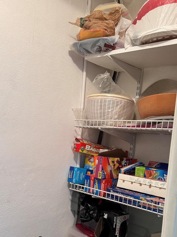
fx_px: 259
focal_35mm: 38
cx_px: 93
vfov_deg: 47.8
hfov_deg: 37.7
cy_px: 166
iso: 125
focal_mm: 6.76
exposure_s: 1/120
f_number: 1.78
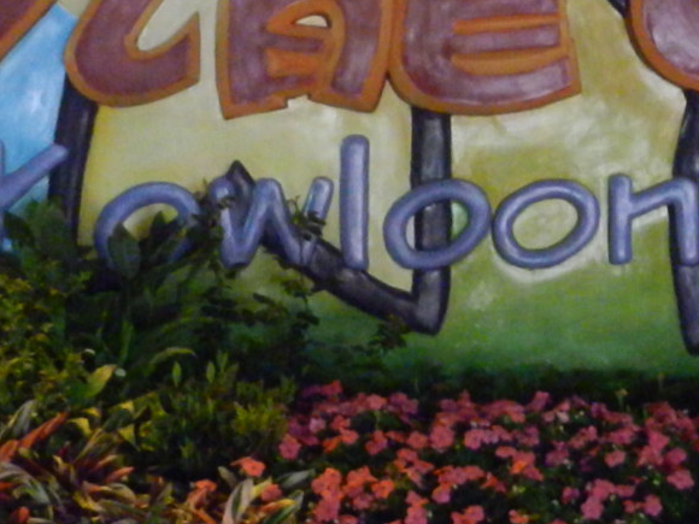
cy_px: 60
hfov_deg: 21.3
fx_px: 1838
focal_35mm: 91
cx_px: 534
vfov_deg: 16.0
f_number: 3.8
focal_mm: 5.9
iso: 560
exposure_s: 1/10
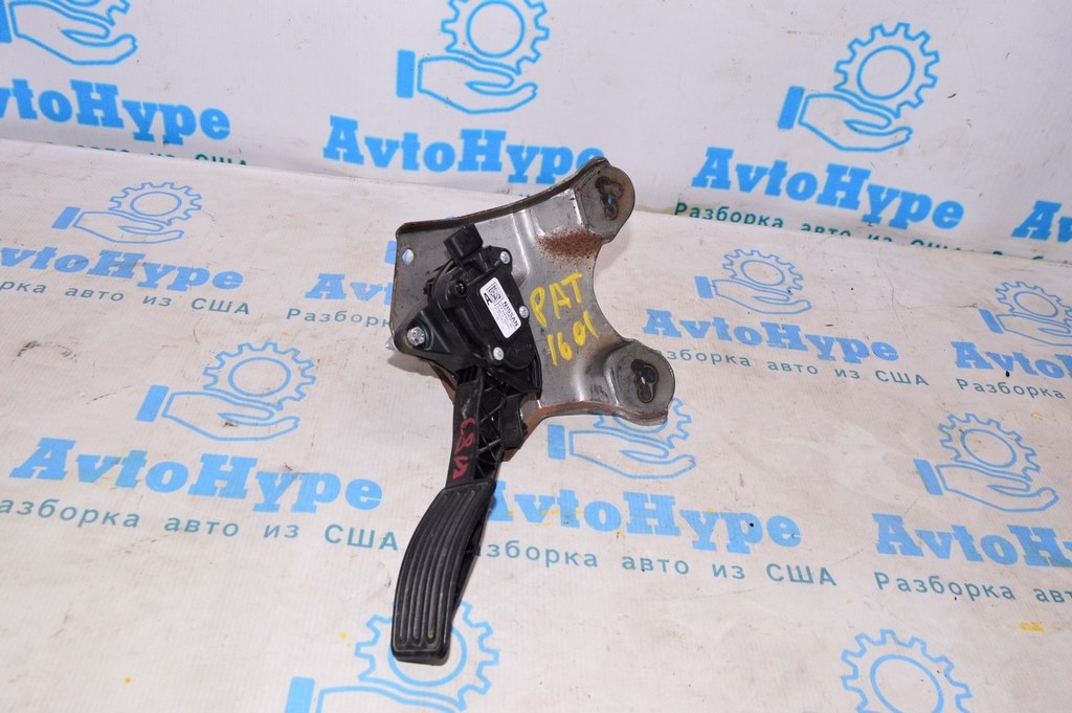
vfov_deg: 41.6
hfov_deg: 59.5
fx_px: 937
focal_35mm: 32
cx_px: 536
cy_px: 356
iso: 1600
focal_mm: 21
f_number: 8
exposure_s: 1/200
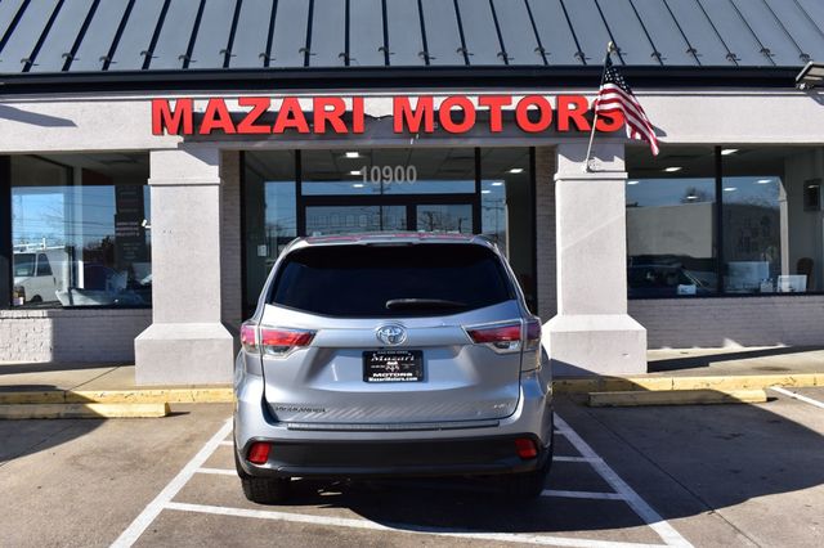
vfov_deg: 36.8
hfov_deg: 53.2
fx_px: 824
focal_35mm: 36
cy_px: 274
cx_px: 412
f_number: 11
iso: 400
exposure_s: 1/500
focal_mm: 24
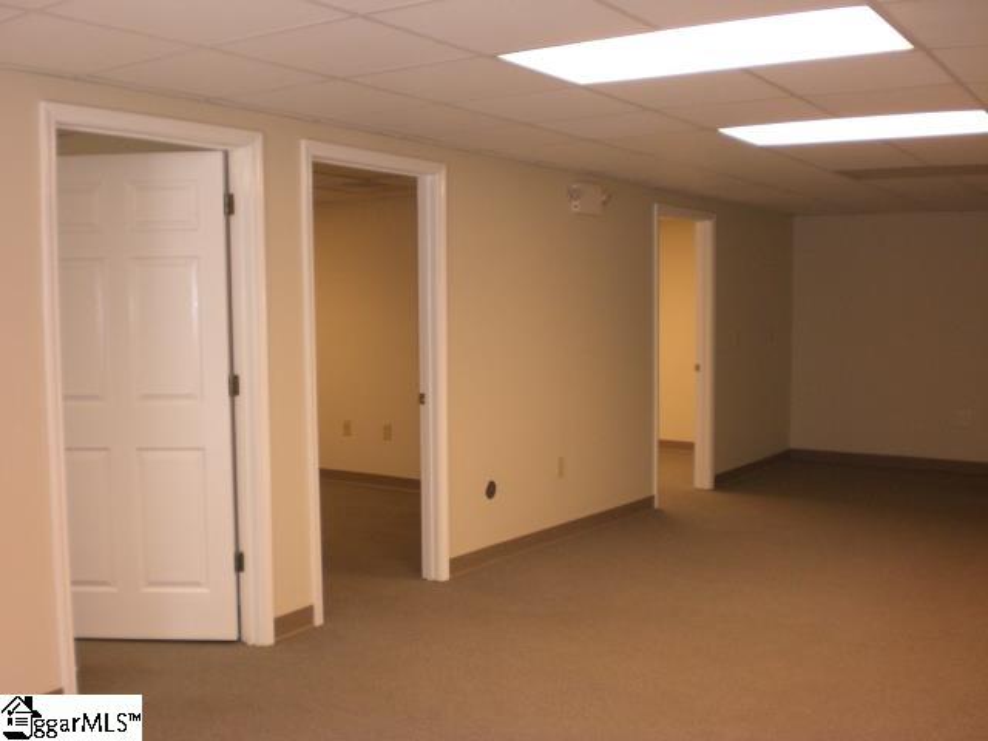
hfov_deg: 49.0
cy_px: 370
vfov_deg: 37.7
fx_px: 1085
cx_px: 494
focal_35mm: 38
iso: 200
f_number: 3.1
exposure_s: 1/100
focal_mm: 6.3
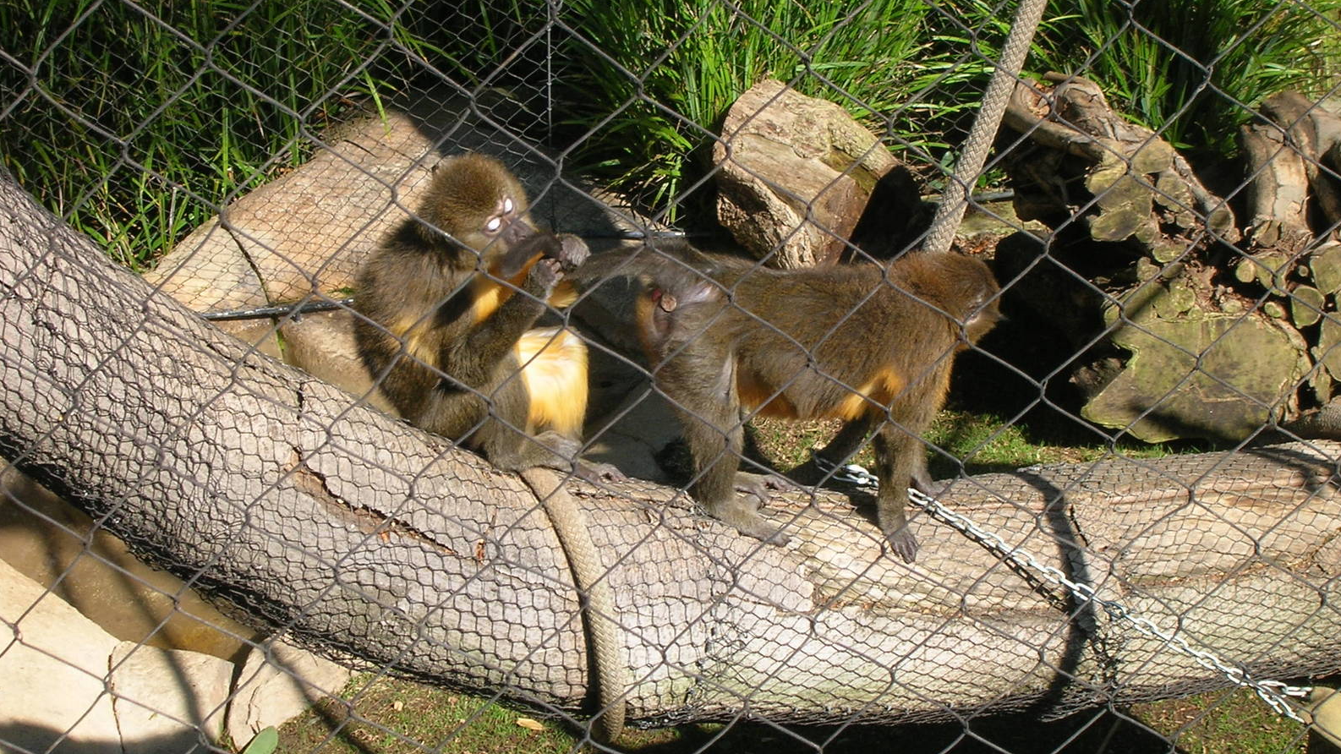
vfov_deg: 10.8
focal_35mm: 112
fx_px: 3982
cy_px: 409
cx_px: 675
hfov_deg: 19.1
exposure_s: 1/69.2
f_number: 8.2
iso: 50
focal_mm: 17.1
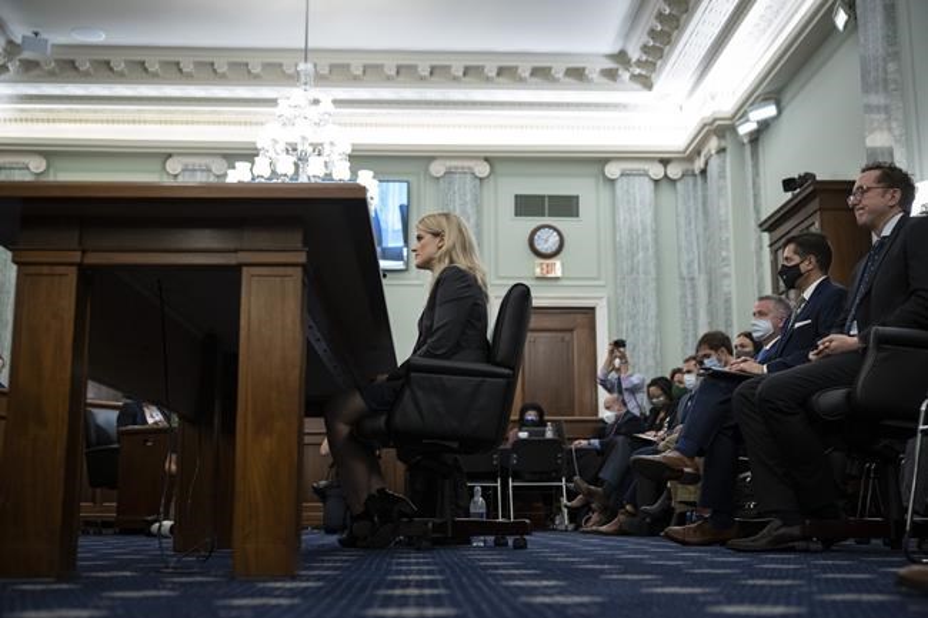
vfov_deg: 31.2
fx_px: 1108
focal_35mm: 43
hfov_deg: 45.4
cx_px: 464
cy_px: 309
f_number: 3.2
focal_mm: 43
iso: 4000
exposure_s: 1/320
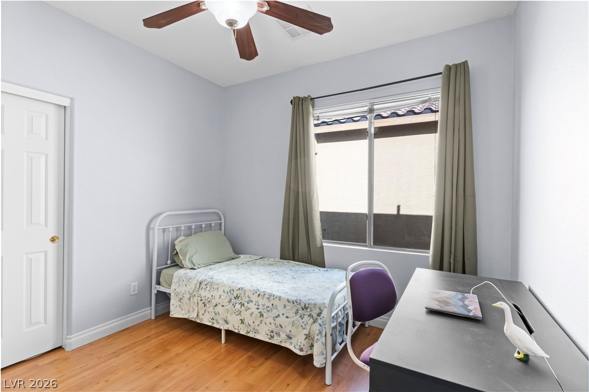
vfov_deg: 70.4
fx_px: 278
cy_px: 196
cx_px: 294
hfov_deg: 93.3
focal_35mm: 17
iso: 400
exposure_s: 1/50
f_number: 8
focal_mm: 17
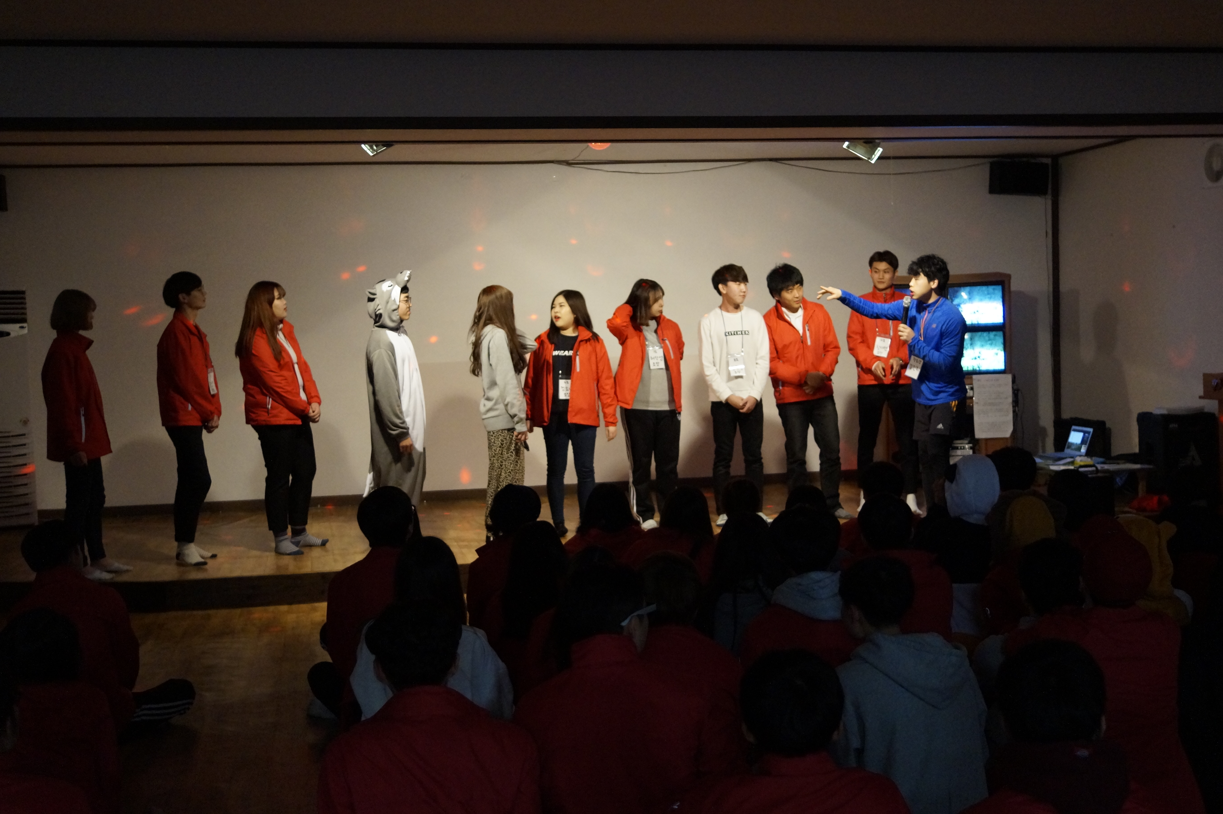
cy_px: 407
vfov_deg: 31.9
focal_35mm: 42
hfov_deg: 46.4
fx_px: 1426
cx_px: 612
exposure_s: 1/160
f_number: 2.8
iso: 2500
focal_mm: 28
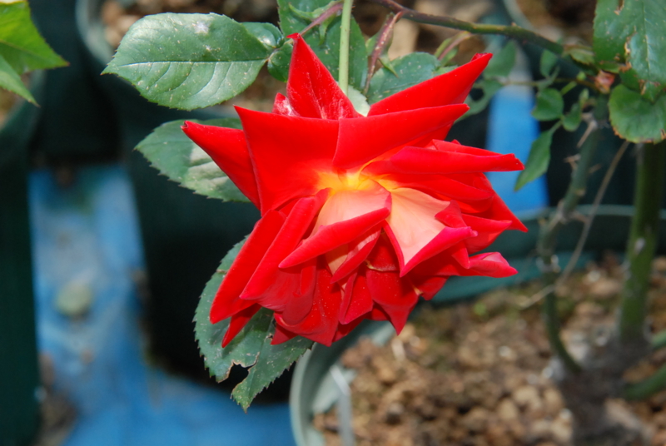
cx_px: 333
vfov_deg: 6.8
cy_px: 223
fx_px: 3752
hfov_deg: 10.1
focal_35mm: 202
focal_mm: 135
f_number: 14
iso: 800
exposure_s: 1/200
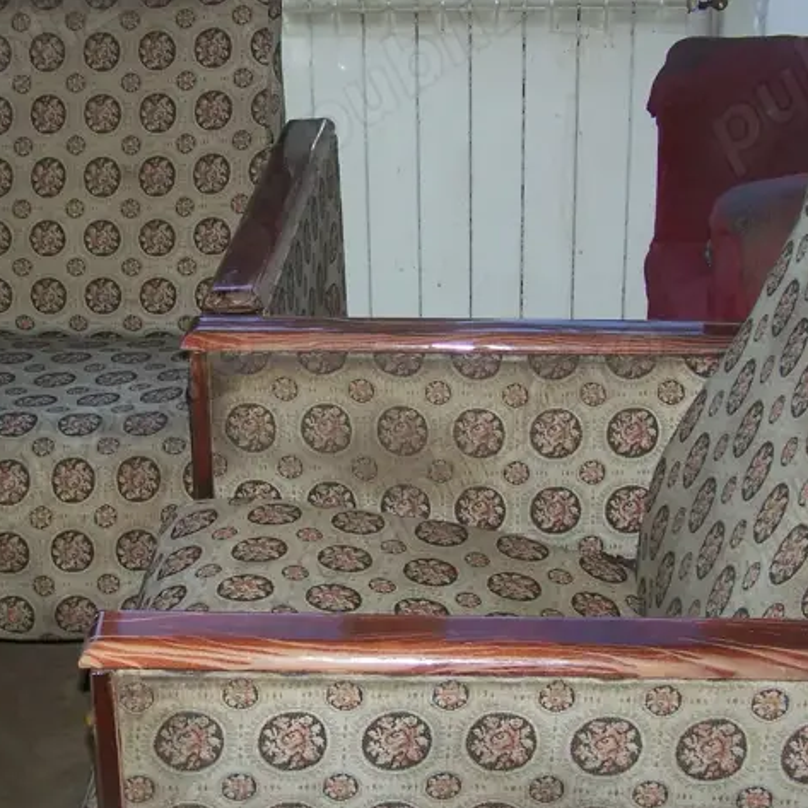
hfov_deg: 24.2
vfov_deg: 24.3
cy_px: 483
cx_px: 248
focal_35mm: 71
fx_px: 1875
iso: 80
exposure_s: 1/60
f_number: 2.8
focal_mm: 6.3
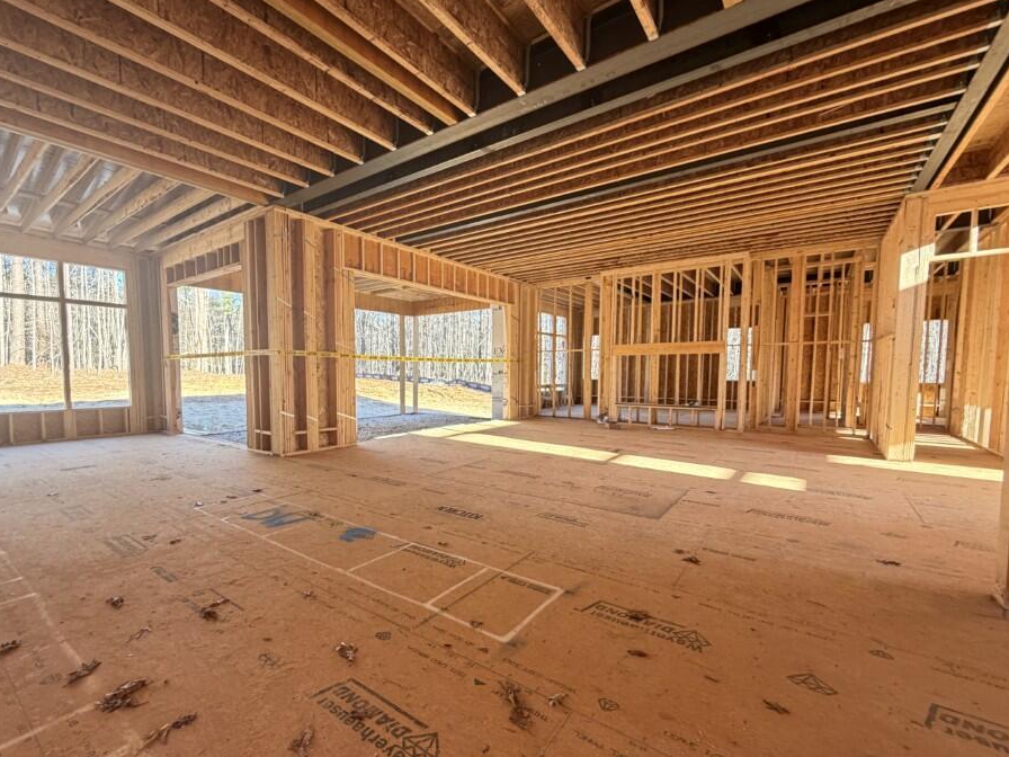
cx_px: 437
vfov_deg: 78.0
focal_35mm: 16
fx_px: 466
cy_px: 406
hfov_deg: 93.9
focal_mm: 2.22
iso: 250
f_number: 2.2
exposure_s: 1/121
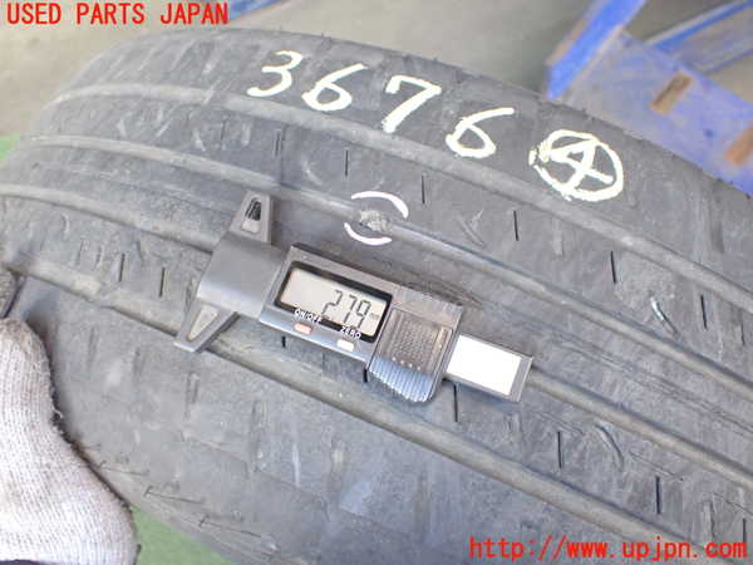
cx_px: 376
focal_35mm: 30
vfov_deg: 46.8
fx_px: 653
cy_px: 282
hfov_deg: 60.0
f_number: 2.3
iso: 800
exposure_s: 1/100
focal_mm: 5.4
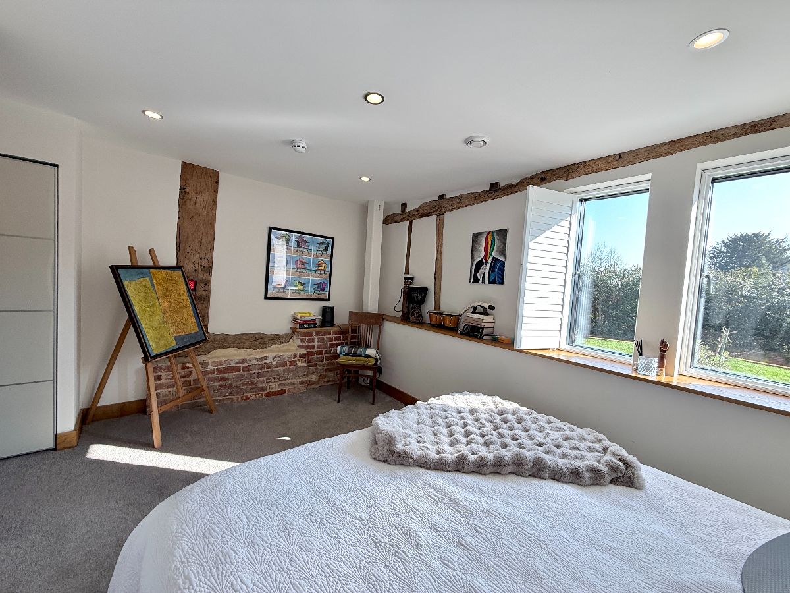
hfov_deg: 102.1
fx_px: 320
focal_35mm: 14
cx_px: 395
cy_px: 296
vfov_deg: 85.7
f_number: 2.2
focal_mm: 2.22
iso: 64
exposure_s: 1/100
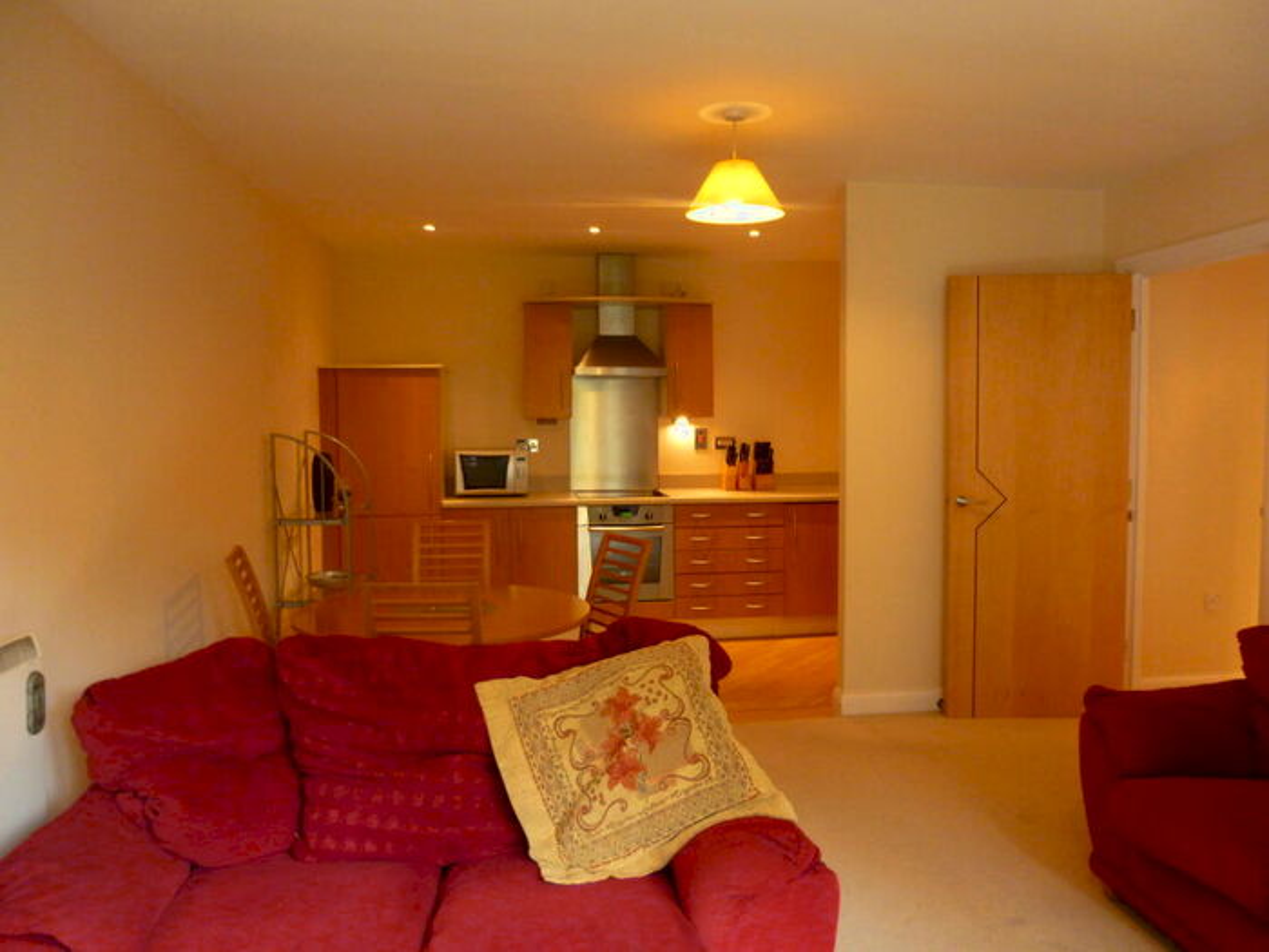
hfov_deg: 69.4
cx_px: 634
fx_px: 916
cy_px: 476
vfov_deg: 54.9
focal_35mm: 25
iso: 400
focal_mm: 4.5
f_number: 3.1
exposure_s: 1/20
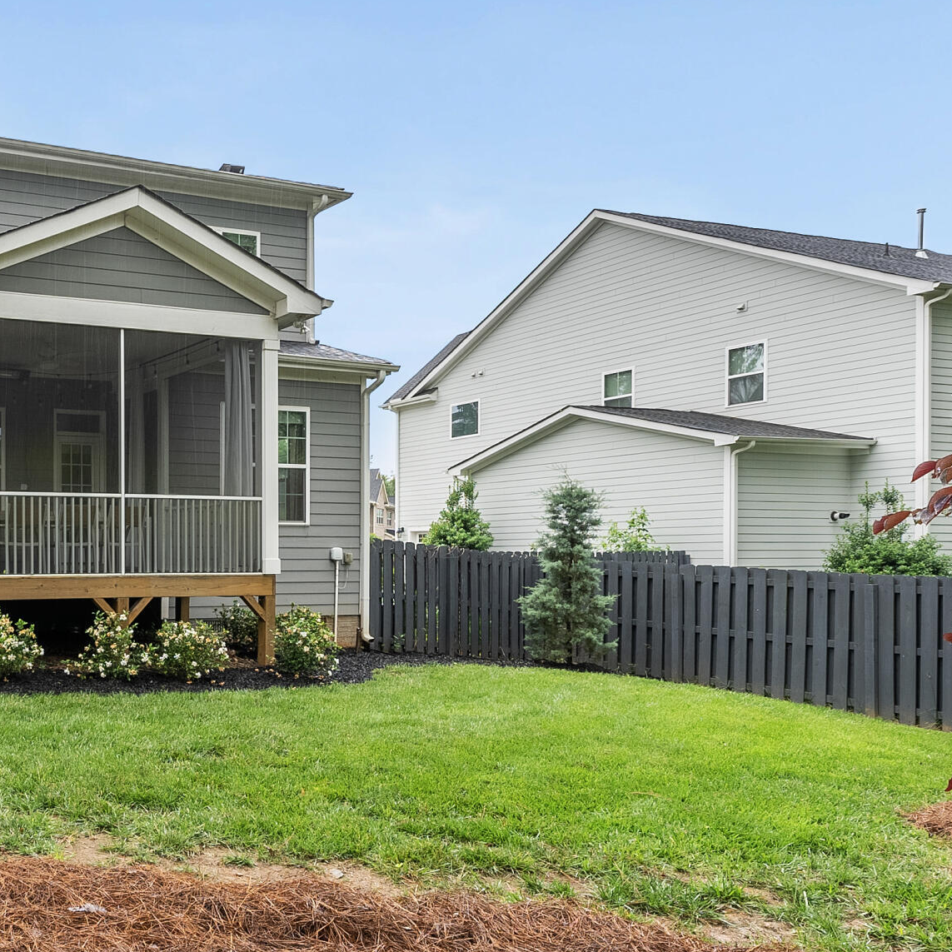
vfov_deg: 55.2
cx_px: -85
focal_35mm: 29
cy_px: 569
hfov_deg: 43.6
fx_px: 902
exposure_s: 1/30
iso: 100
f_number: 7.1
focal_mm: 13
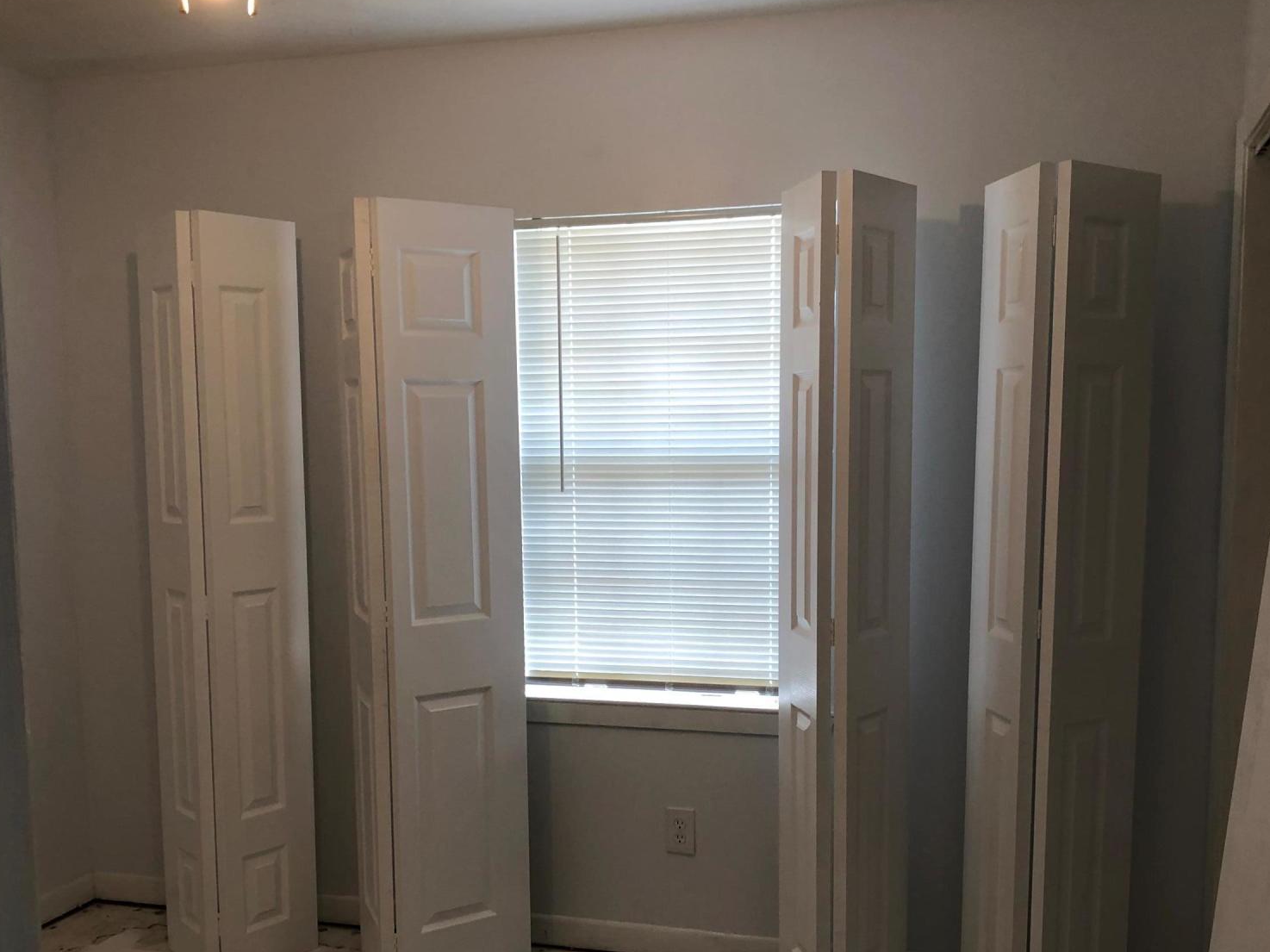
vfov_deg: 37.5
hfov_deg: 49.0
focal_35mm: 38
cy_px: 601
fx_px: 1394
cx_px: 626
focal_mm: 3.99
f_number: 1.8
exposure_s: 1/40
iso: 25
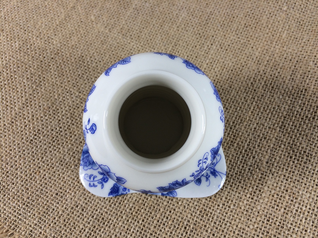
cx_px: 159
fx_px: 266
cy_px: 119
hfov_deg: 61.7
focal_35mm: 29
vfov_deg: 48.2
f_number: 2.2
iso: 40
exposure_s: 1/100
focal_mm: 4.15
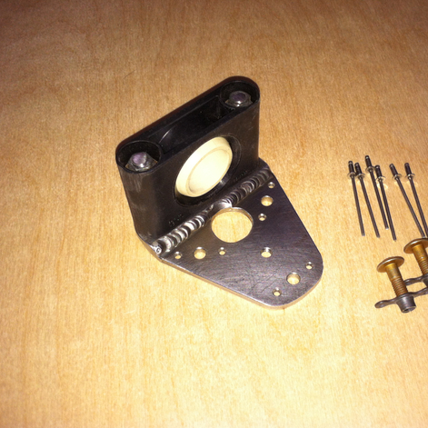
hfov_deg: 39.7
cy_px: 212
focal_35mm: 42
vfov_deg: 40.0
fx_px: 588
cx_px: 272
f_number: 2.8
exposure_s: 1/39
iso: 80
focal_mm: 3.85
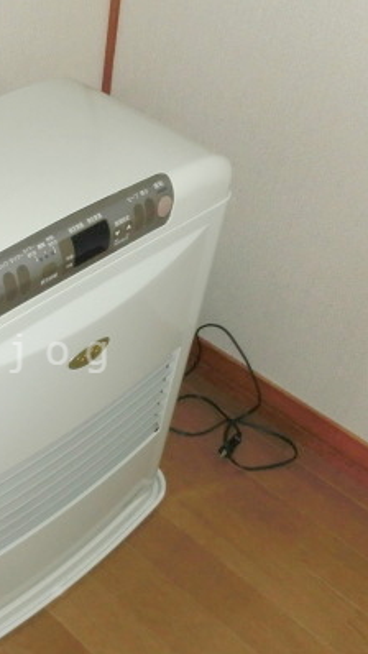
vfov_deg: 48.3
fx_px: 728
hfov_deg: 26.9
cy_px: 353
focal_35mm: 42
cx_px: 3
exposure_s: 1/50
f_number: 3
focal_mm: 4.24
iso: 400
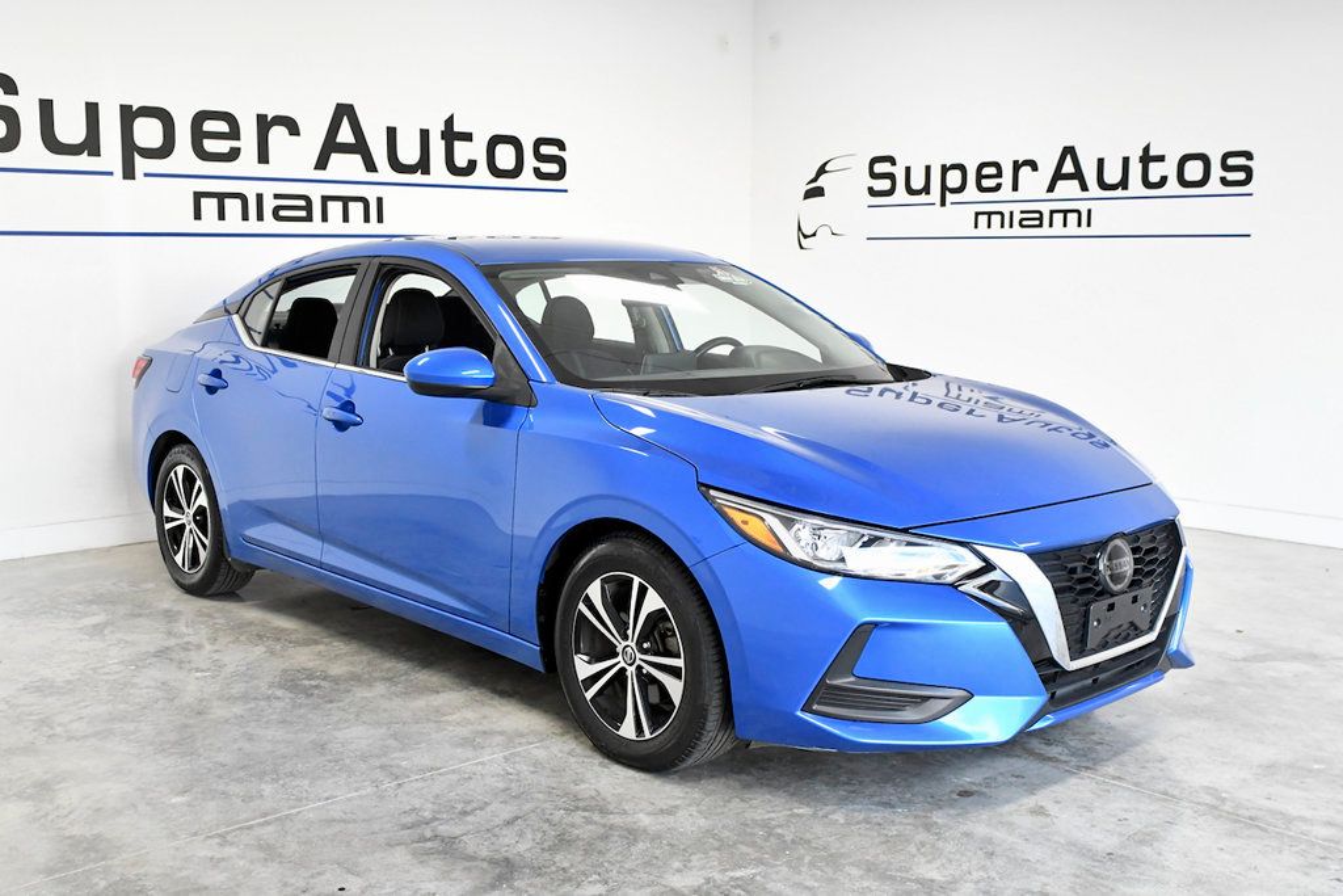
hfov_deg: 53.1
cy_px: 448
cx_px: 672
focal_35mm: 36
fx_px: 1343
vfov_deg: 36.9
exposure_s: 1/800
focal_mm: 24
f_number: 4.5
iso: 2500
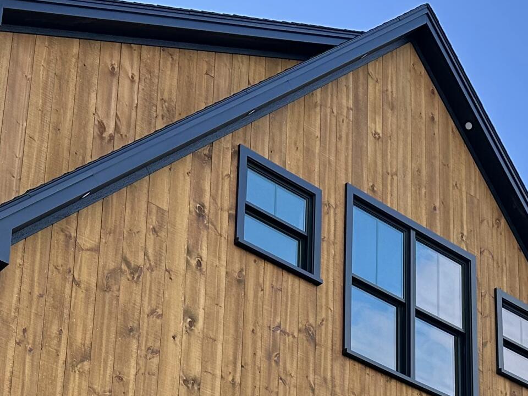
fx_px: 1144
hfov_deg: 25.8
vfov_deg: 17.8
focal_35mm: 75
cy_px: 570
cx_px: 165
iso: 80
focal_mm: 6.86
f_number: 1.78
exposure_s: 1/704
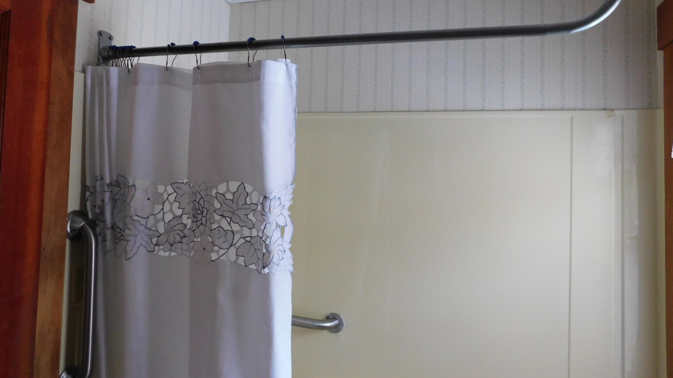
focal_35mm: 26
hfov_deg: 71.9
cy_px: 160
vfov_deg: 44.2
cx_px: 336
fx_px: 464
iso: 320
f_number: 3
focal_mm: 4
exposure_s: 1/30
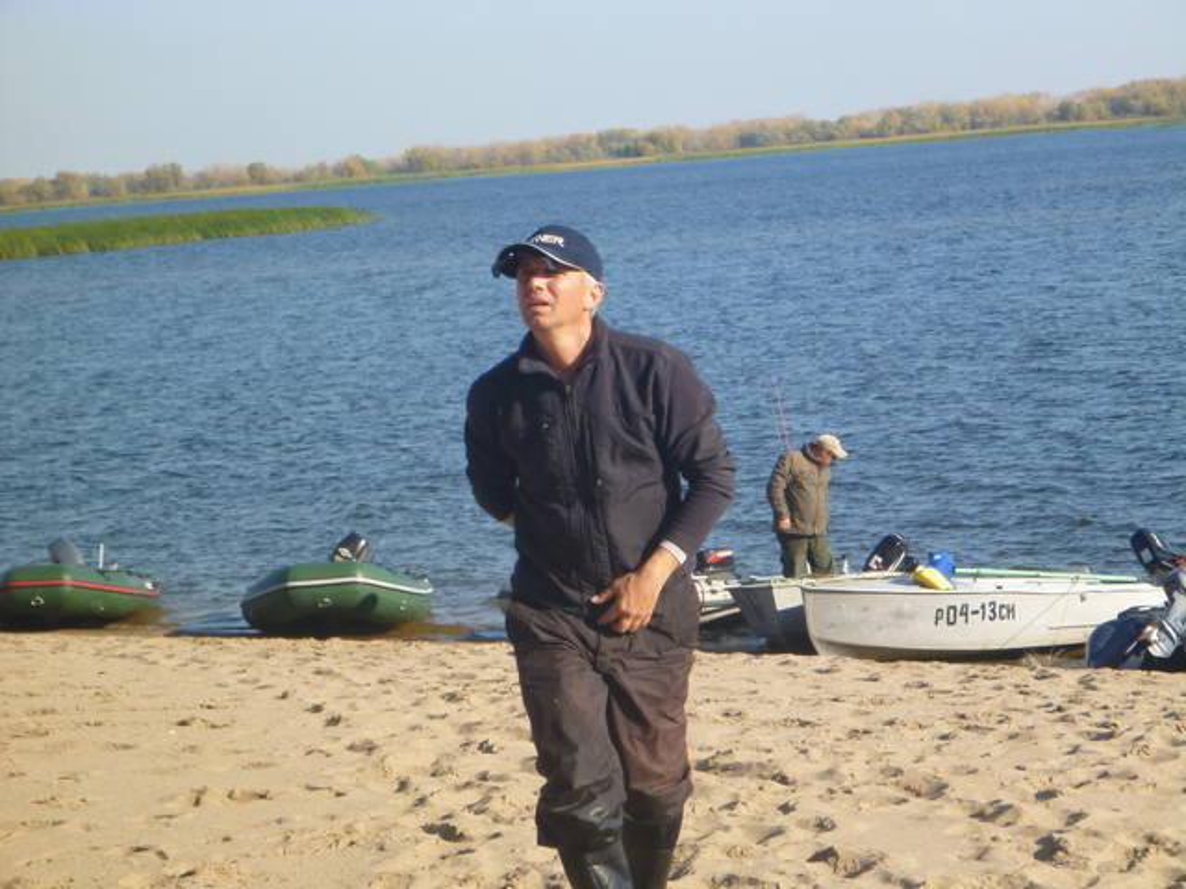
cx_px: 593
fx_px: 3529
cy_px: 444
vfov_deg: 14.4
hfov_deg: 19.1
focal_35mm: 103
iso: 250
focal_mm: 18.3
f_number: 5.7
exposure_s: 1/500
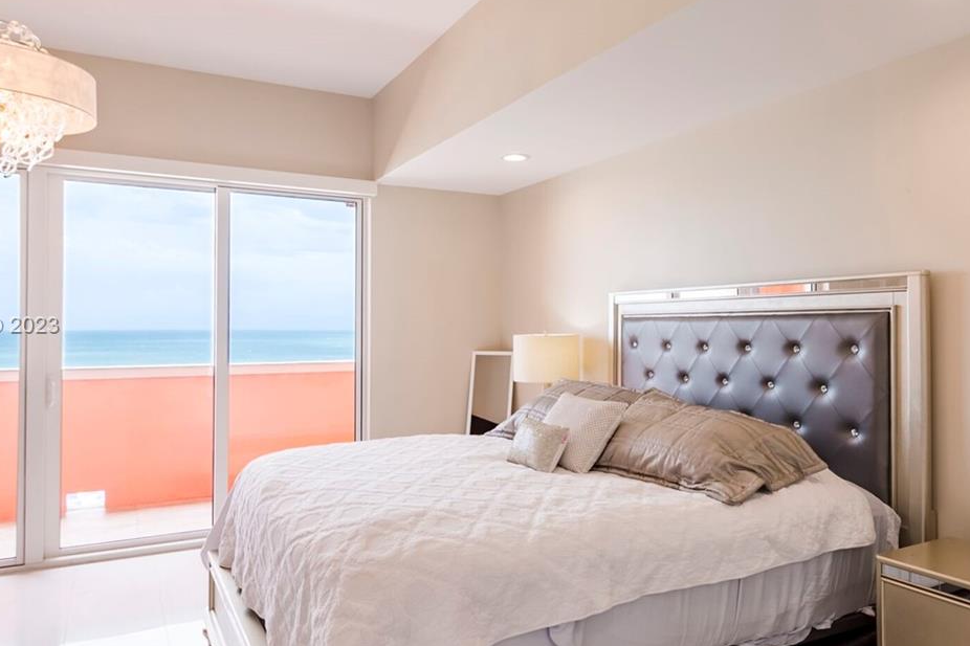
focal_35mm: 39
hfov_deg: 49.5
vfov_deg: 34.3
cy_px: 327
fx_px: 1047
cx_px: 561
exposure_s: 1/200
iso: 100
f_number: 8
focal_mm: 15
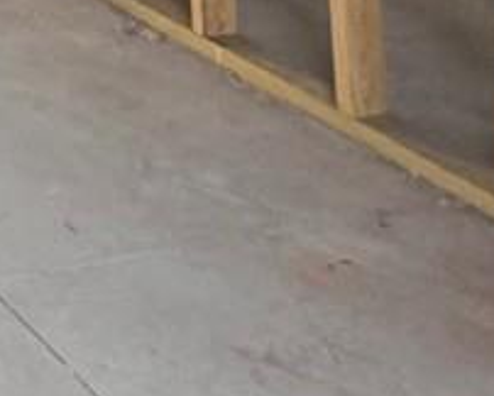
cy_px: -790
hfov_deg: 14.7
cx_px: -494
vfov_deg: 10.3
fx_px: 1581
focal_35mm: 108
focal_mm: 2.22
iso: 200
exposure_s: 1/121
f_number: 2.2
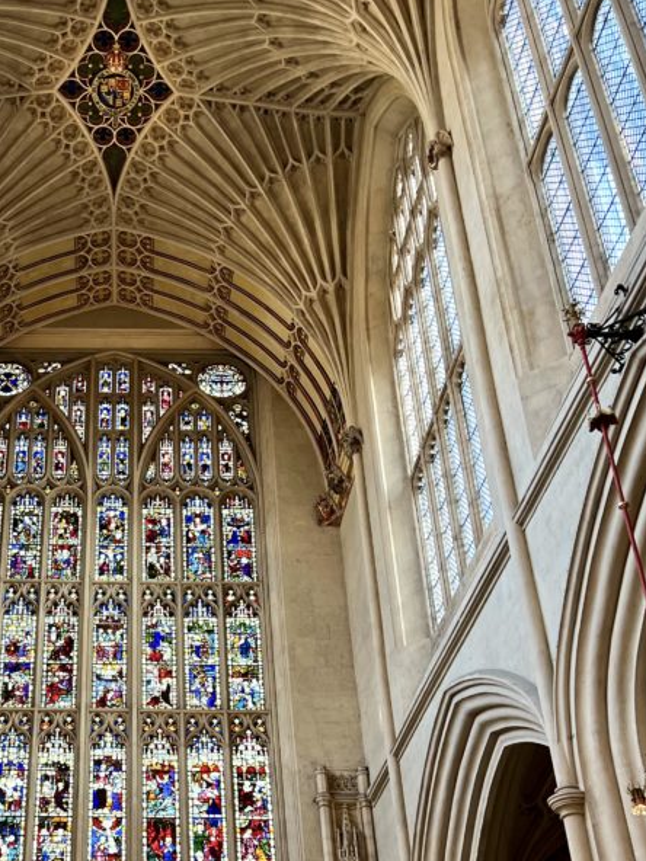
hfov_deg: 31.2
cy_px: 675
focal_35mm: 45
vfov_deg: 40.5
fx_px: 1120
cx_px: 113
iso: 100
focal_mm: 5.7
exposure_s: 1/121
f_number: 1.5
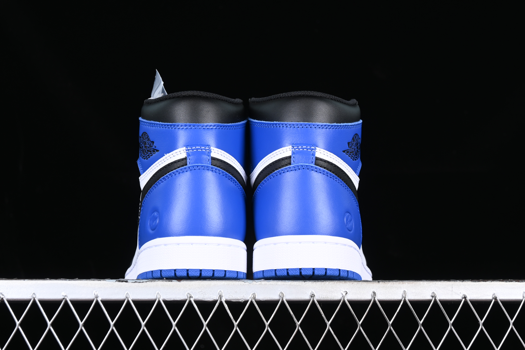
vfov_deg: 18.2
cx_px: 262
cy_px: 175
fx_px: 1094
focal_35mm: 75
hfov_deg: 27.0
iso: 160
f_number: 6.3
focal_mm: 50
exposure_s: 1/60
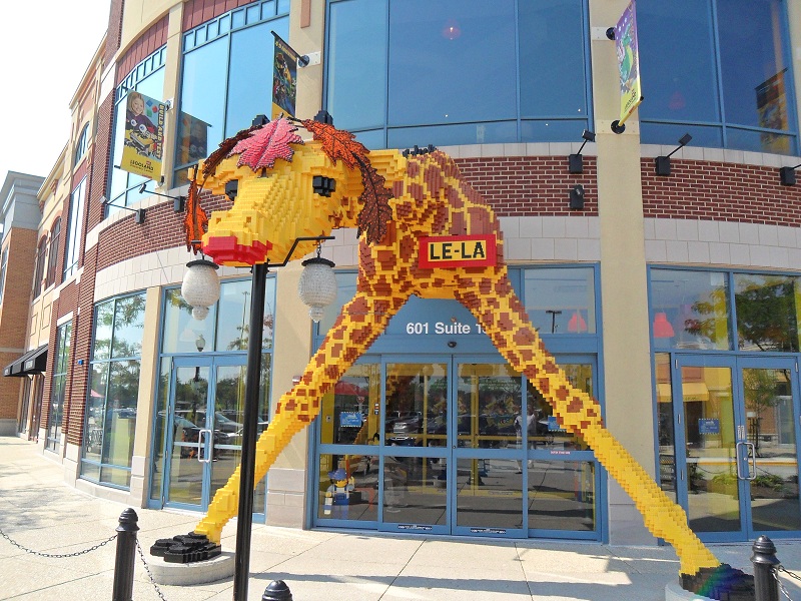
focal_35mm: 27
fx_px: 625
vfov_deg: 51.4
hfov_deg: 65.3
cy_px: 300
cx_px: 400
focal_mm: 4.9
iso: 100
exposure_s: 1/750
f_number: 3.5
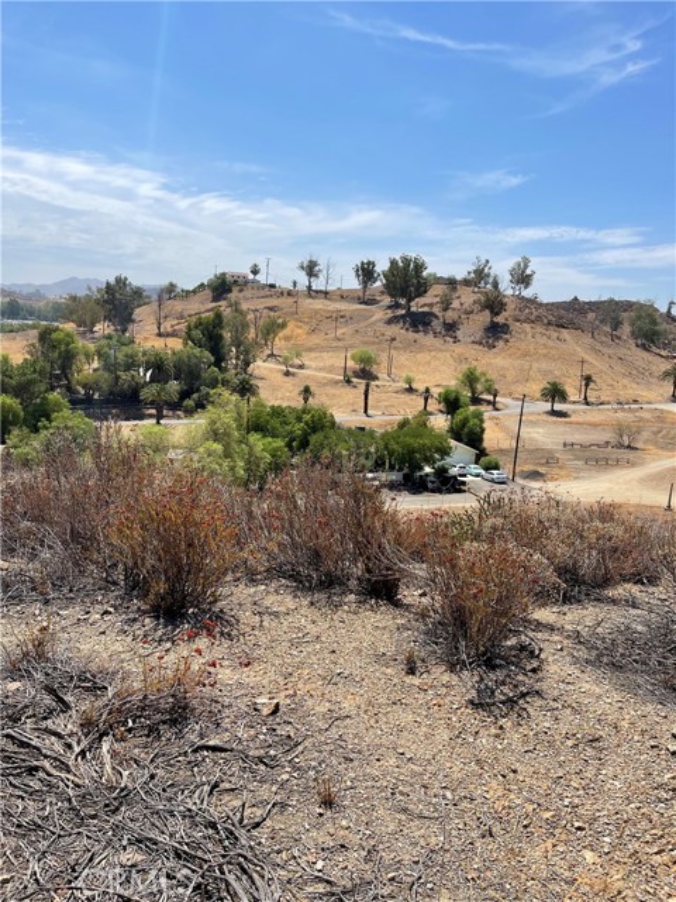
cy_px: 451
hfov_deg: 53.1
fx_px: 677
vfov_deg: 67.3
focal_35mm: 26
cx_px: 338
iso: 32
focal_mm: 5.1
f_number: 1.6
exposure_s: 1/5376
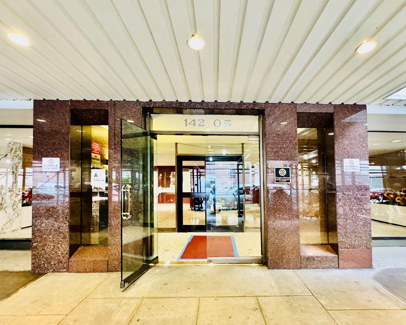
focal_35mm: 15
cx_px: 196
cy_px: 161
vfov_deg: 84.0
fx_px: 180
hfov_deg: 96.8
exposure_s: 1/60
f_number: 2.2
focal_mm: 2.22
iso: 640
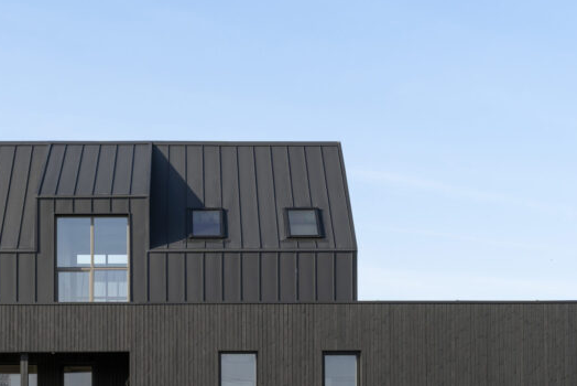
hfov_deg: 24.6
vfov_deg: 16.6
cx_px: 196
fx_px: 1318
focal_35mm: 82
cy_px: 239
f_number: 8
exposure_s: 1/320
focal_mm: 42.1
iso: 160
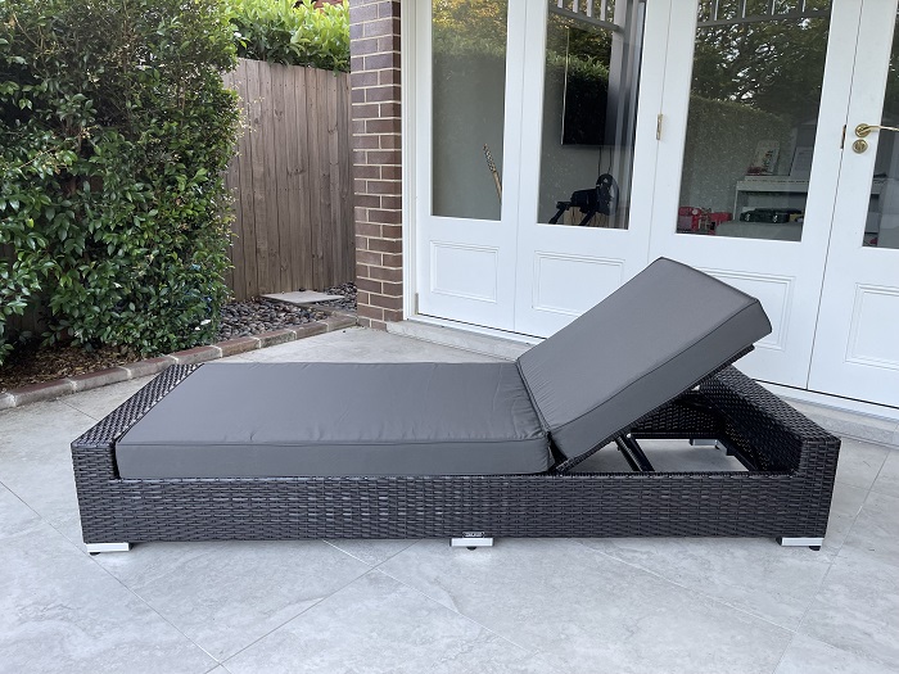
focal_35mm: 26
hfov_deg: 67.3
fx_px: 675
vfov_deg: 53.1
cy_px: 337
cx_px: 450
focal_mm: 5.1
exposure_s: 1/121
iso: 125
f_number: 1.6
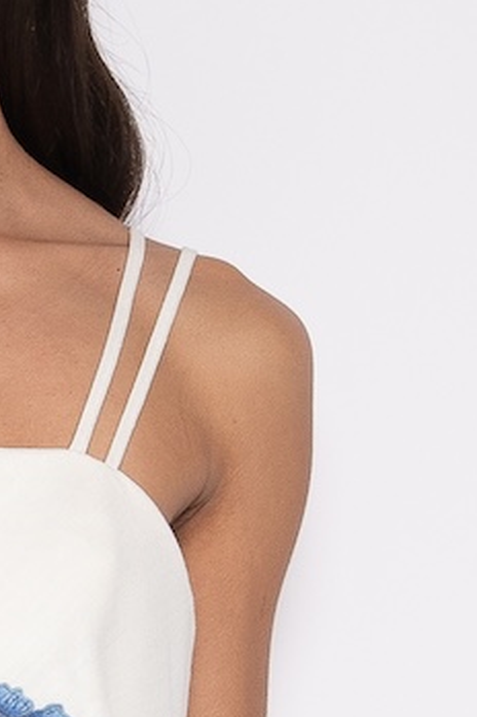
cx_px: -177
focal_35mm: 284
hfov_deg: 4.8
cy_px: 1514
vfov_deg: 7.0
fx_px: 5655
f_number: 7.1
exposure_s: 1/160
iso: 320
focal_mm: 44
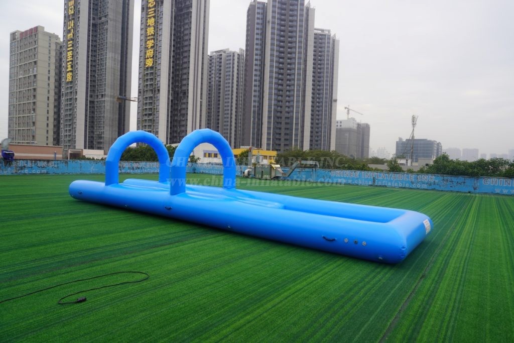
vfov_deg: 53.1
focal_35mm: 24
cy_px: 172
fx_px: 343
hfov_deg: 73.7
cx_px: 257
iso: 100
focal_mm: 16
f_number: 8
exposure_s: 1/125
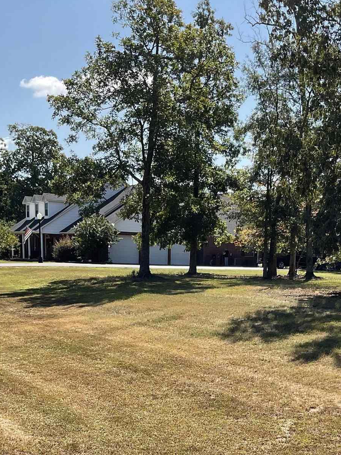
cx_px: 228
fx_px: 735
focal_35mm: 56
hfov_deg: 26.0
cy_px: 400
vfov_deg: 32.8
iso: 16
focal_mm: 3
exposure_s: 1/1098
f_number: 1.8
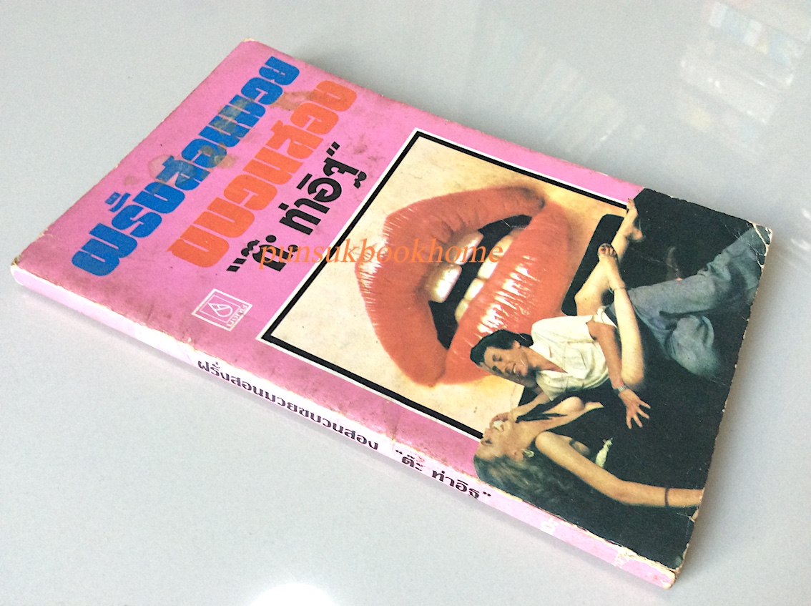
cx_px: 406
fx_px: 749
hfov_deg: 56.9
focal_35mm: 32
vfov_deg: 44.1
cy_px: 303
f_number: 2.4
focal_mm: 3.3
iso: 80
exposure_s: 1/25
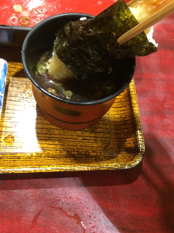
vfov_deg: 53.8
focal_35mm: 34
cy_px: 100
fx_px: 228
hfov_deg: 41.8
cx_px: 92
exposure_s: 1/24
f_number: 2.2
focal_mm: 4.15
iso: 250
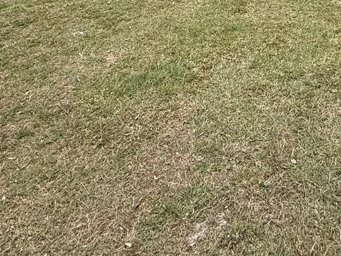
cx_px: 283
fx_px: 394
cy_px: -106
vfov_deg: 27.5
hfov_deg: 44.1
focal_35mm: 40
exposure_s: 1/709
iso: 64
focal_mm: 2.22
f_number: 2.2
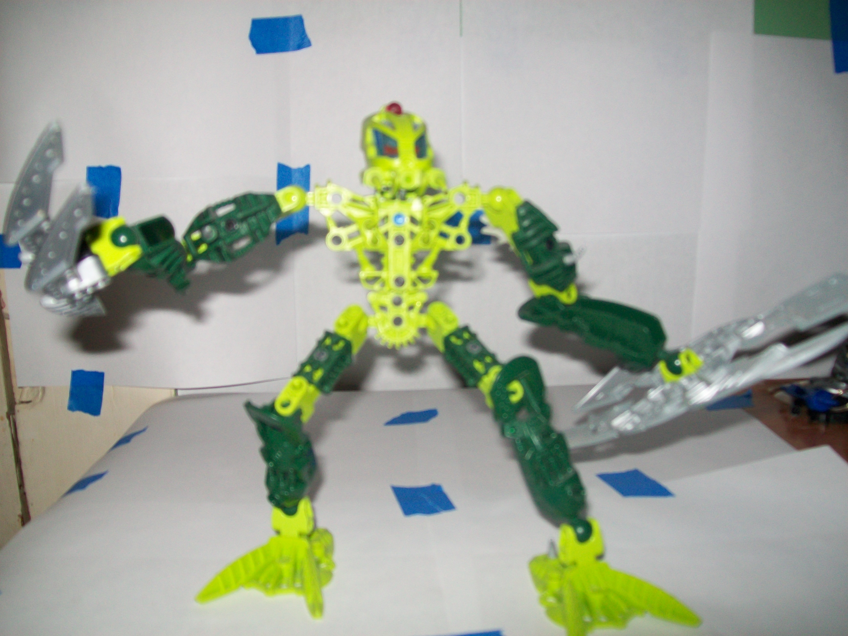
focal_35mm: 36
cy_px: 318
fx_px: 882
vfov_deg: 39.7
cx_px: 424
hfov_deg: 51.4
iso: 64
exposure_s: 1/125
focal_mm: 6
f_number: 2.7
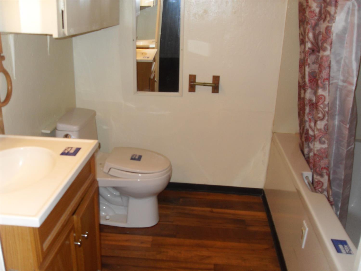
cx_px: 180
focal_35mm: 34
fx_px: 354
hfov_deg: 54.0
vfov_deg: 41.8
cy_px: 136
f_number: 2.8
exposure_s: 1/45
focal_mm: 6.3
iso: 100
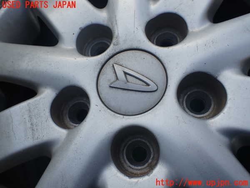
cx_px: 125
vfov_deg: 46.8
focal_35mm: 30
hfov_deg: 60.0
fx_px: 217
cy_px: 94
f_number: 3.2
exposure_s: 1/640
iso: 100
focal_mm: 5.4
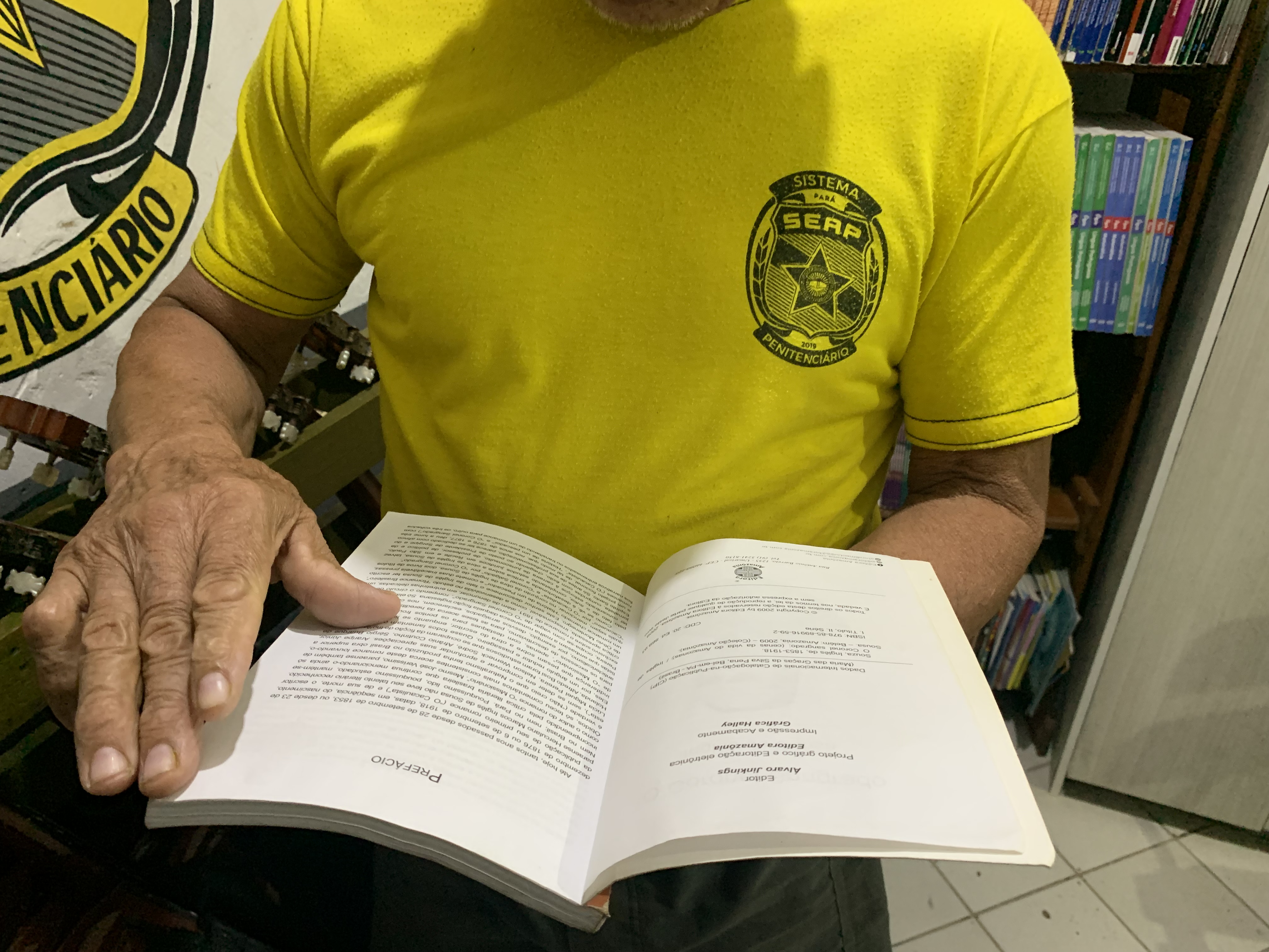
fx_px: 953
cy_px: 476
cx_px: 634
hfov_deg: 67.3
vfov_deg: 53.1
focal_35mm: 26
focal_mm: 4.25
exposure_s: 1/60
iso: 250
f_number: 1.8
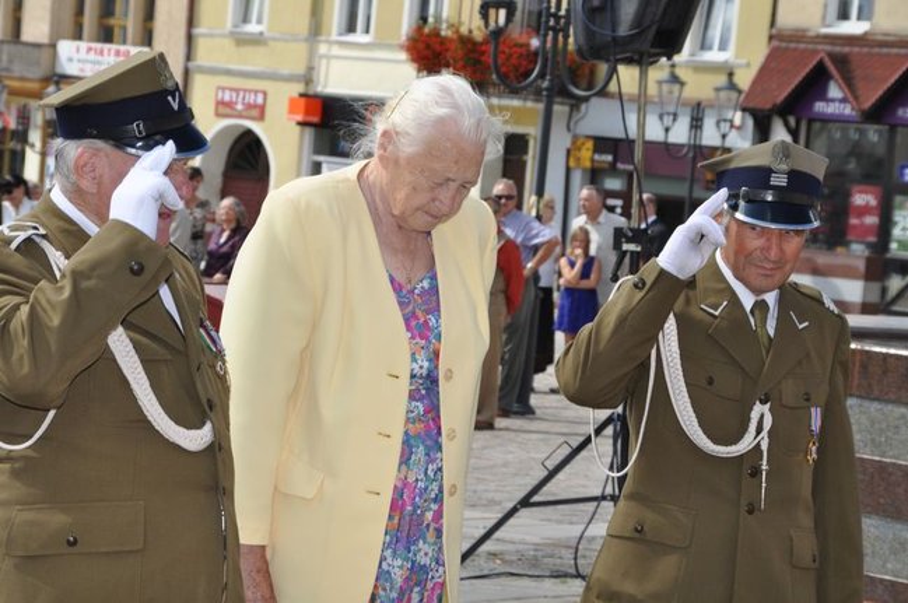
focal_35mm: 147
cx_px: 454
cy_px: 302
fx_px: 3703
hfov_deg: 14.0
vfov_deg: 9.3
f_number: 13
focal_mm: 98
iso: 200
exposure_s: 1/200
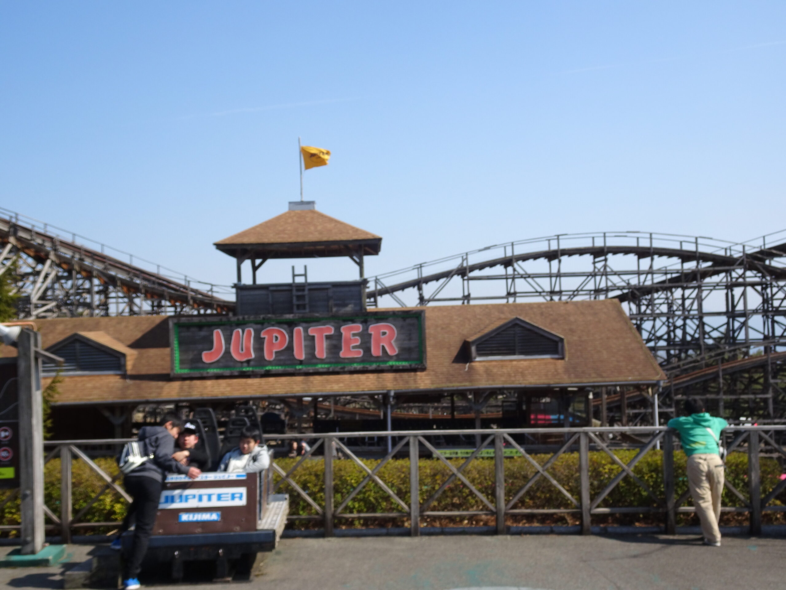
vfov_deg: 37.7
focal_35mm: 38
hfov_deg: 49.0
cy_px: 295
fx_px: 863
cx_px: 393
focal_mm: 6.56
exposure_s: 1/500
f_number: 4
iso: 80
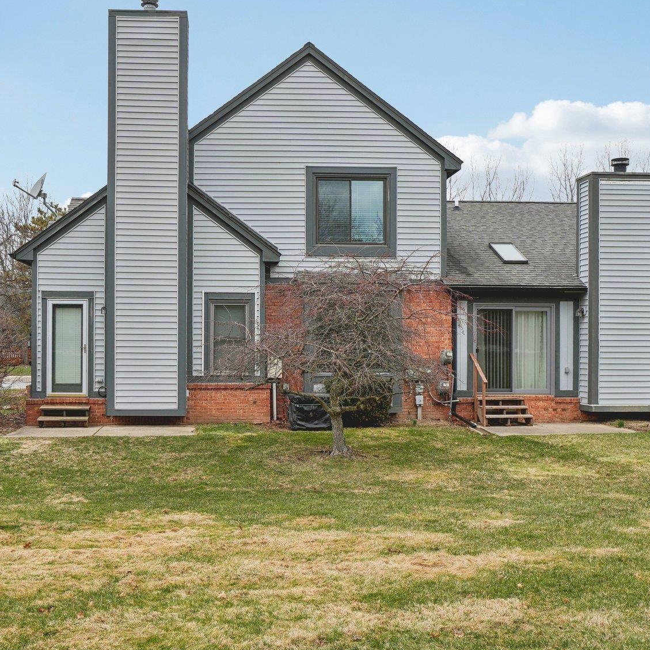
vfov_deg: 44.9
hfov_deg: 44.6
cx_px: 253
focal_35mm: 37
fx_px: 786
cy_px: 339
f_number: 8
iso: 100
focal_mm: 16
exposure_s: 1/90
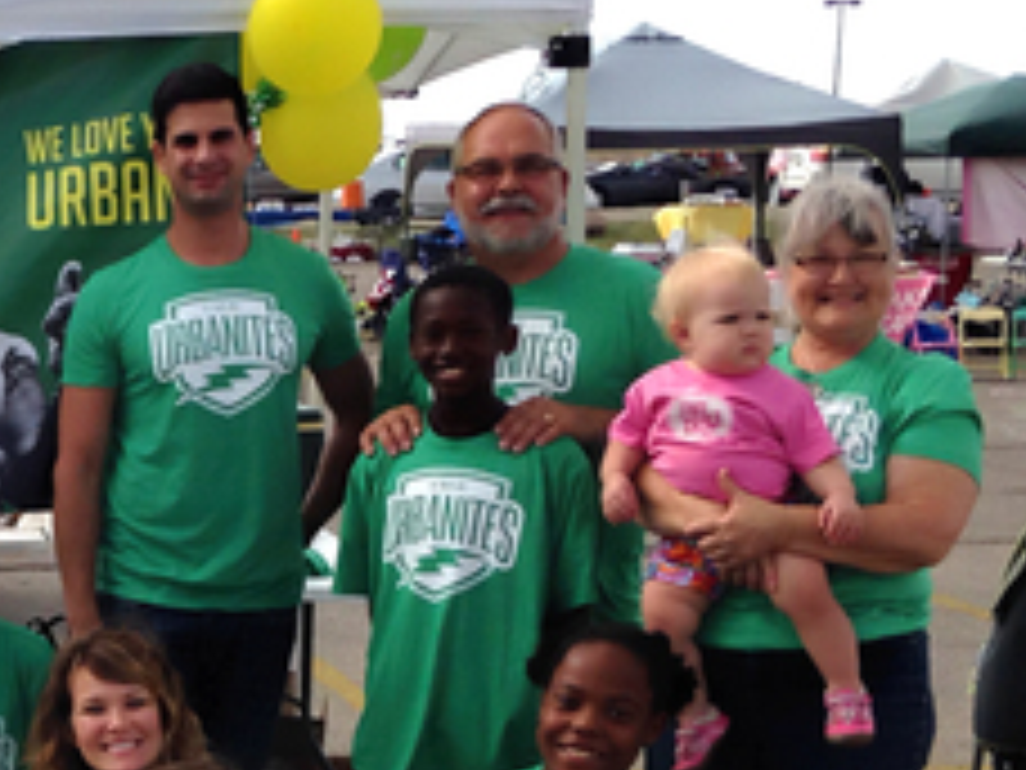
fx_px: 3083
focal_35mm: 104
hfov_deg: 18.1
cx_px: -166
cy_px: 585
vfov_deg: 14.2
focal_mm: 4.12
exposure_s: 1/861
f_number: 2.4
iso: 50
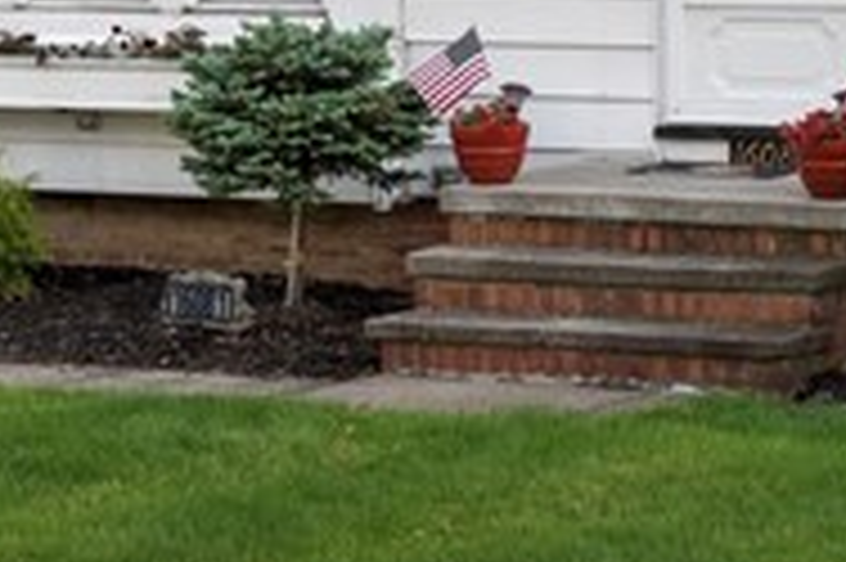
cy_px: -405
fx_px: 4344
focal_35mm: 185
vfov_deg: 7.2
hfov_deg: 11.1
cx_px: 673
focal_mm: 32
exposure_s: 1/200
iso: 200
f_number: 9
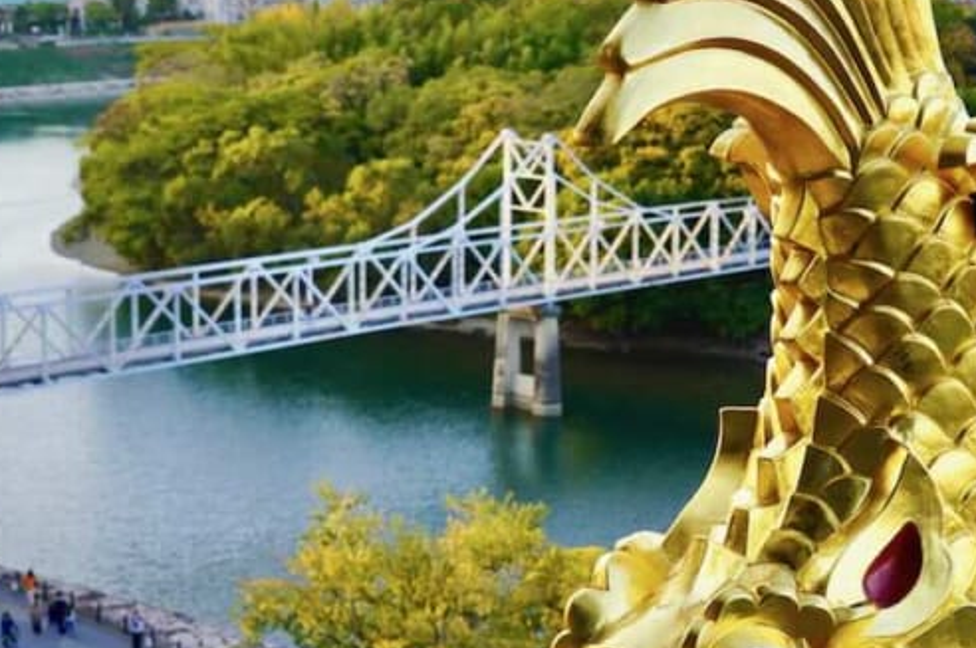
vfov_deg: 17.8
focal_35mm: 77
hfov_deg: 26.2
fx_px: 2074
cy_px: 363
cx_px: 700
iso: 100
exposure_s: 1/80
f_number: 5.6
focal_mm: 24.5
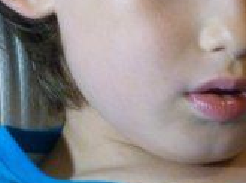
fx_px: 4134
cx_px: 185
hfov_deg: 3.4
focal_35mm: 583
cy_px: -71
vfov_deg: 2.5
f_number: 3.8
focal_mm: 35.3
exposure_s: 1/6
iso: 400
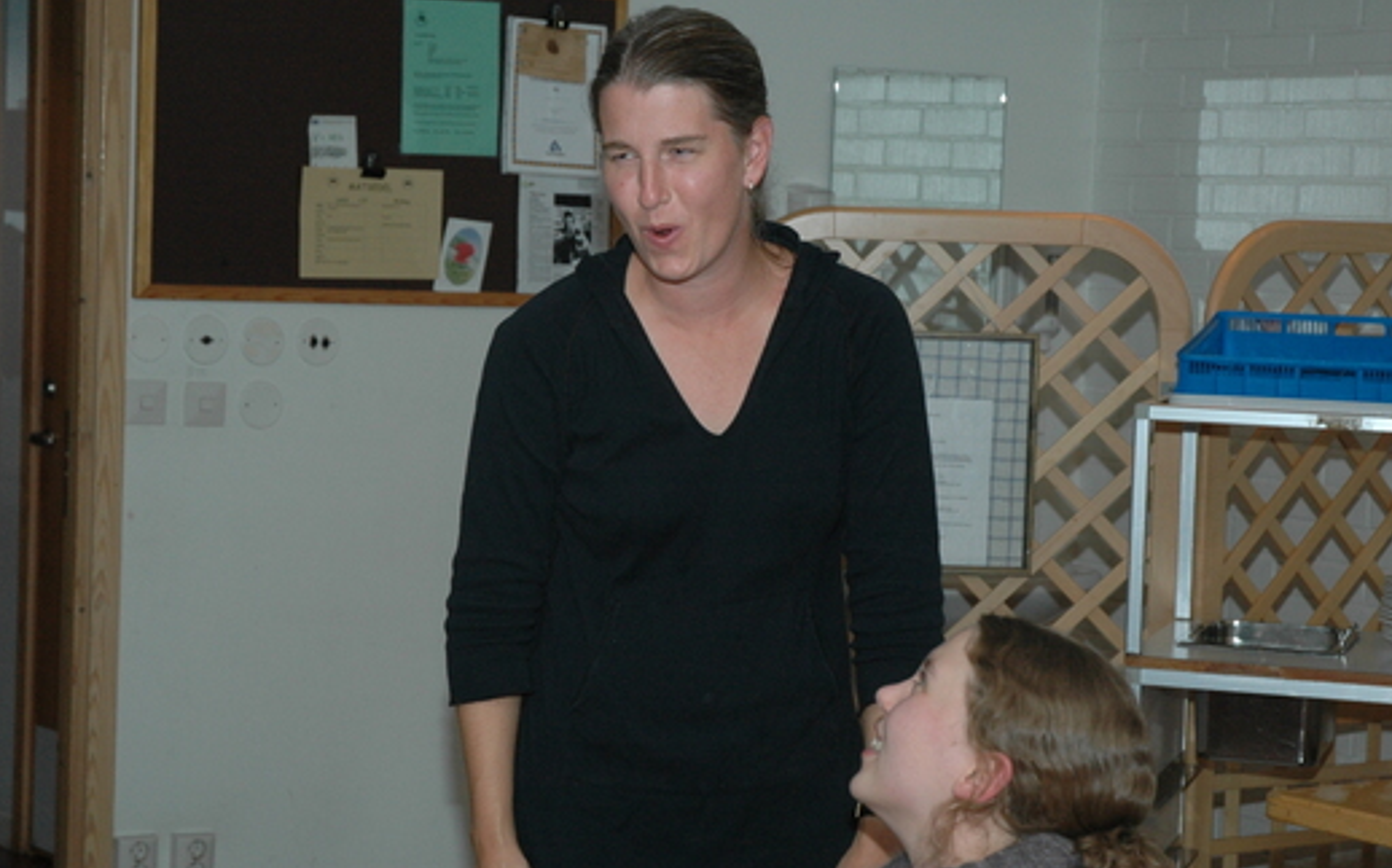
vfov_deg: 13.7
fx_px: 3602
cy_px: 482
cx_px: 707
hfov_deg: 21.9
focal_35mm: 95
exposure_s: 1/60
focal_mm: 46
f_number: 5
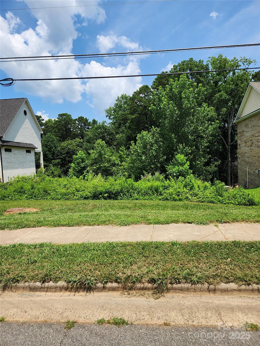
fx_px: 230
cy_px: 173
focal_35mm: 23
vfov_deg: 73.9
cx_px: 130
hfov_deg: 58.9
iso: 20
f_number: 1.8
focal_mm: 5.4
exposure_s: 1/1864
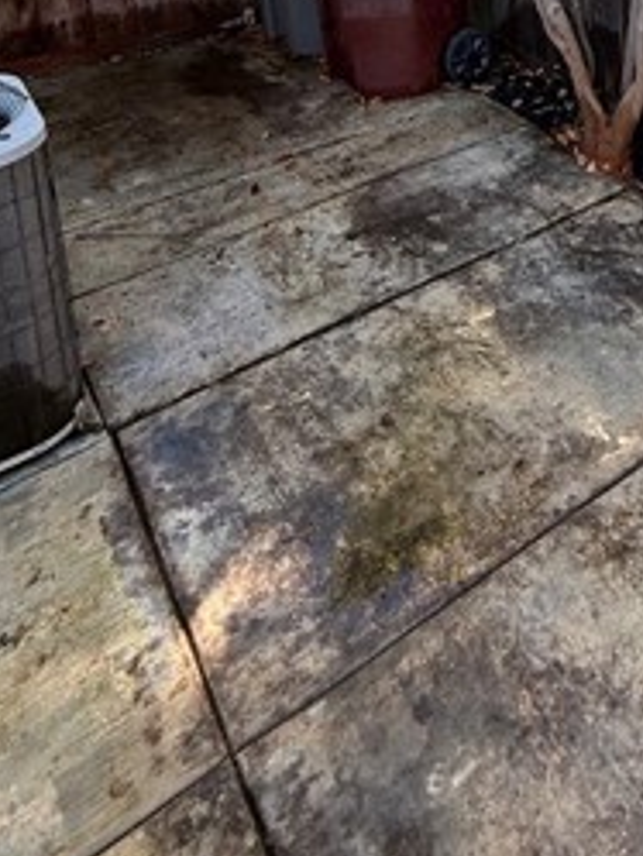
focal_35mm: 36
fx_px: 891
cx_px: 564
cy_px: -79
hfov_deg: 37.4
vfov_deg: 41.3
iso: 64
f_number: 2.2
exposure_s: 1/281
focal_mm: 2.22
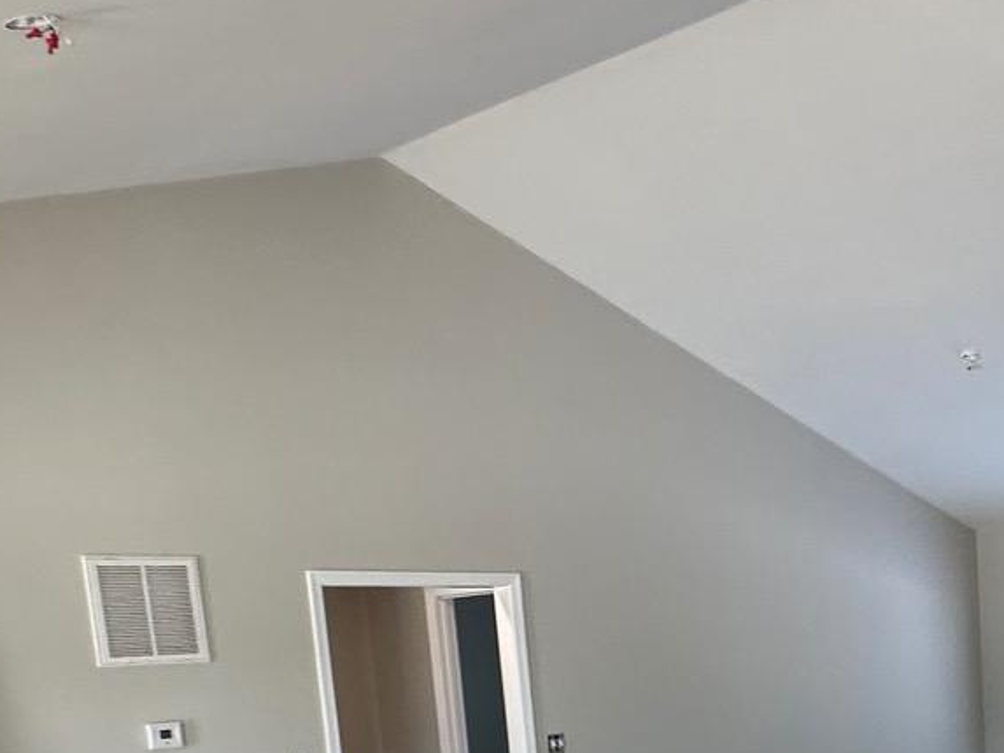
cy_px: 858
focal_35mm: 50
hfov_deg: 34.9
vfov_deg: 26.5
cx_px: 985
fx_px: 1451
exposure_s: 1/99
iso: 125
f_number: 2.2
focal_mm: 2.22
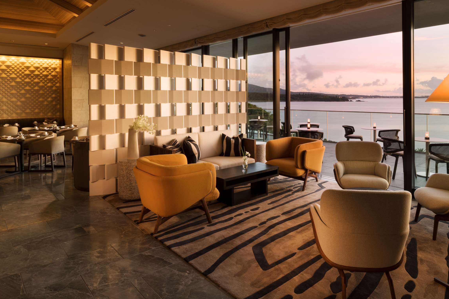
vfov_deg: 52.7
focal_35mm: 24
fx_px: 299
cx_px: 248
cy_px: 116
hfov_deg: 73.5
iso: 125
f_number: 22
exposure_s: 1.3
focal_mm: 19
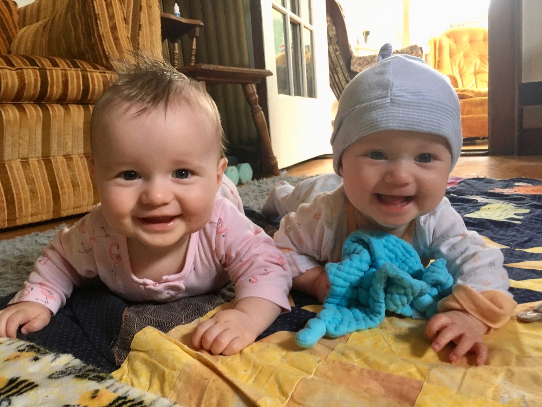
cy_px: 204
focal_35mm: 29
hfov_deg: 61.7
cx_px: 271
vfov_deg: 48.2
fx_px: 454
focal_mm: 4.15
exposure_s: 1/30
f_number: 2.2
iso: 160
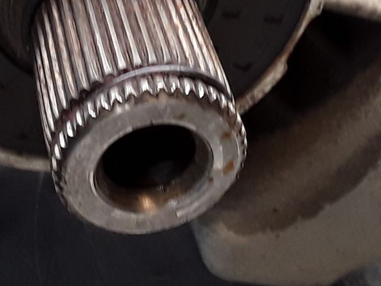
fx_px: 1067
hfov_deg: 20.2
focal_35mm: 97
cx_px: 122
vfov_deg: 14.8
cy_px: -49
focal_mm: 2.91
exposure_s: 1/50
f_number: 1.9
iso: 64
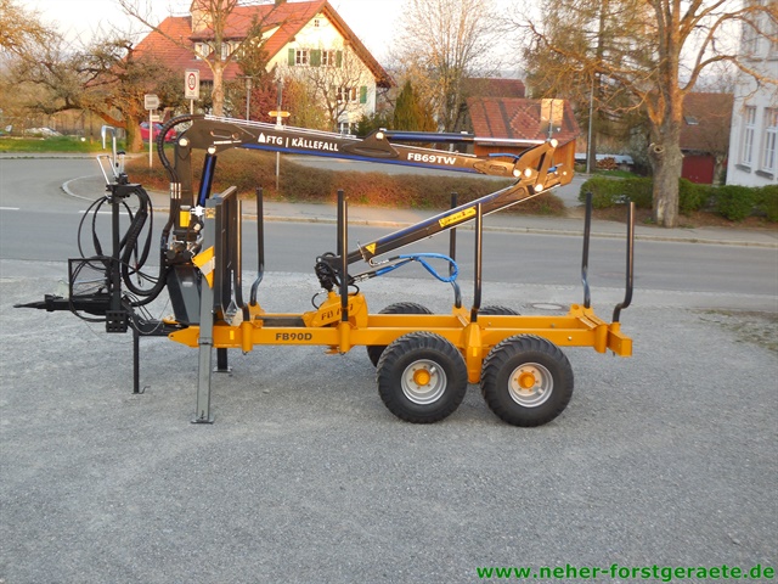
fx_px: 1034
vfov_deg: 31.5
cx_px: 389
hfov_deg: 41.2
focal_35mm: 46
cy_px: 292
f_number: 3.8
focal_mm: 8.2
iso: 125
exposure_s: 1/100
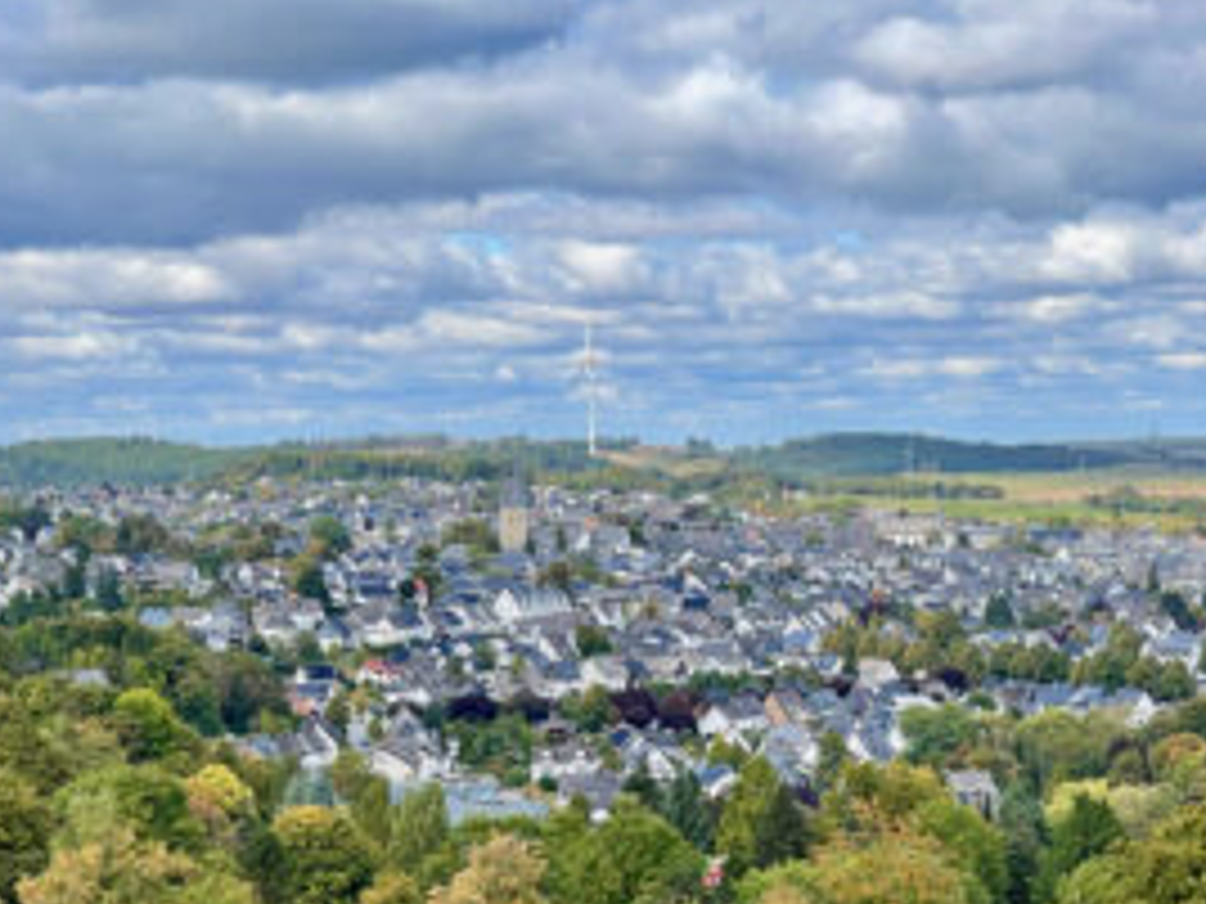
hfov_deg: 20.2
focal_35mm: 97
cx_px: 457
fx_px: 3379
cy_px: 663
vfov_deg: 15.2
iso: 20
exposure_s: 1/847
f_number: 2.2
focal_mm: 7.5
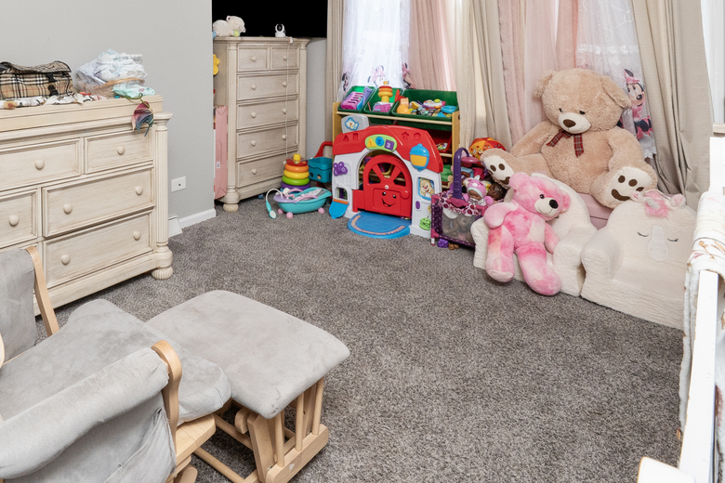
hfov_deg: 64.4
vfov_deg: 43.7
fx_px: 544
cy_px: 47
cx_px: 205
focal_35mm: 27
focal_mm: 13
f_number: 14
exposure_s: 1
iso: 800
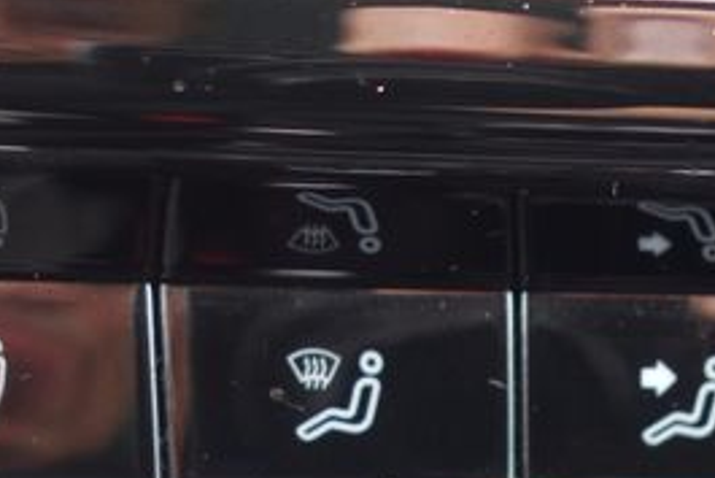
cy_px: 914
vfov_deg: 11.6
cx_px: 745
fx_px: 2146
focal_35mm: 108
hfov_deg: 18.3
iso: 160
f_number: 2.8
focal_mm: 10.4
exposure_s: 1/30
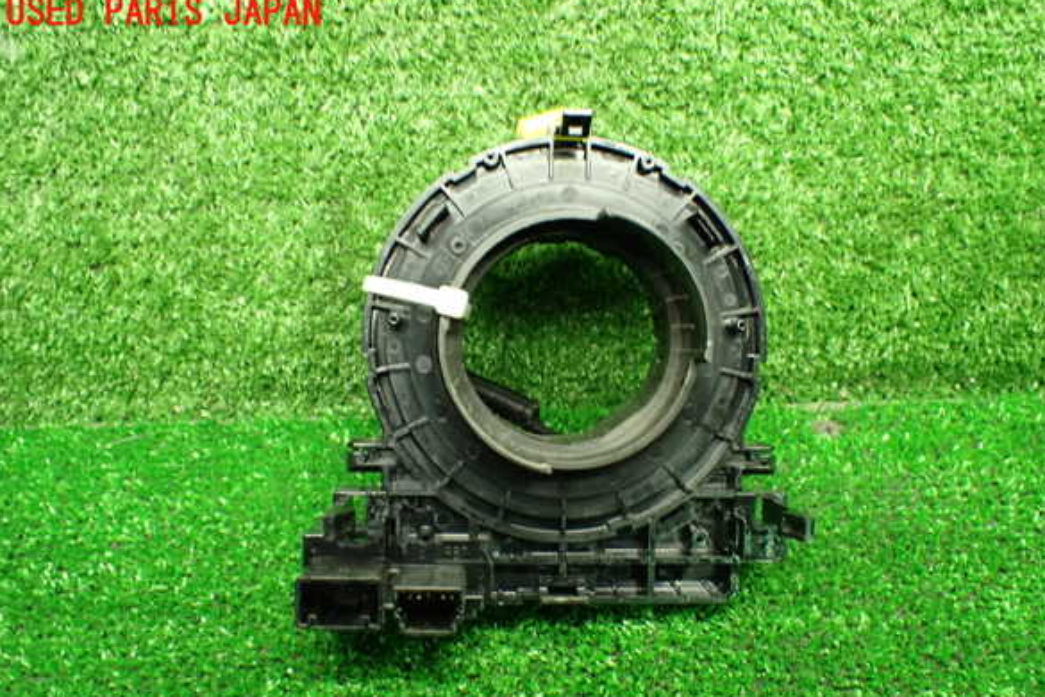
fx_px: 929
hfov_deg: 58.7
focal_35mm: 32
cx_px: 532
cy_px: 393
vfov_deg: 41.0
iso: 800
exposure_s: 1/50
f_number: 2.3
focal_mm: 5.4
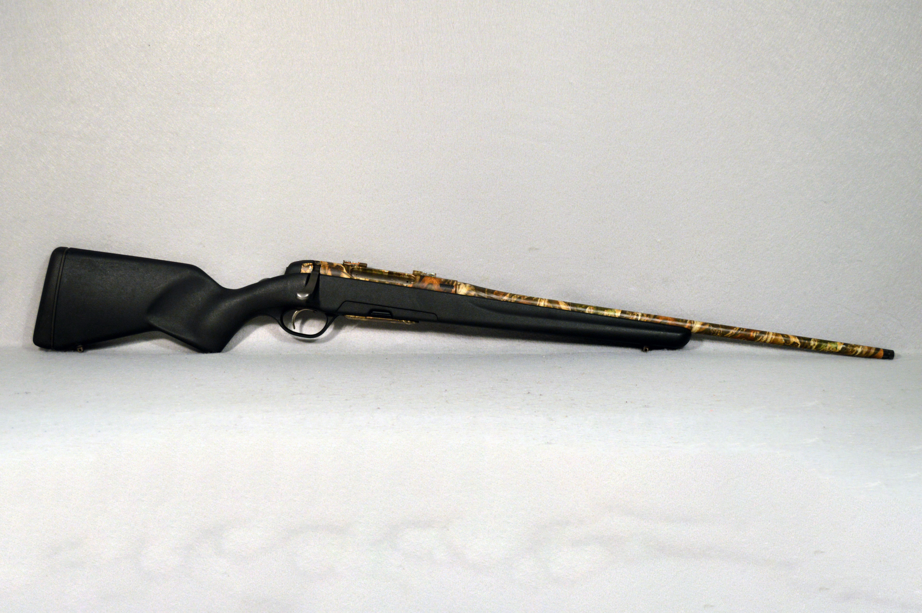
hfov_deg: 43.6
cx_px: 461
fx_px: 1151
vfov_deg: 29.8
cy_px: 306
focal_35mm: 45
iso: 400
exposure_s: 1/80
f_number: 4.5
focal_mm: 30
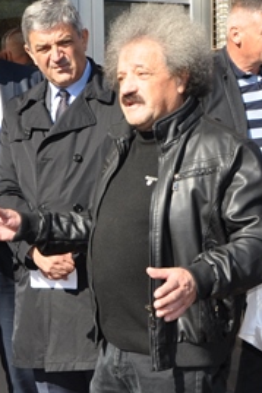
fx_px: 1219
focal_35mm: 111
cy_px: 138
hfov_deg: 12.2
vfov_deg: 18.3
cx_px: 212
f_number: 10
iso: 200
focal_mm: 25
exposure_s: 1/200
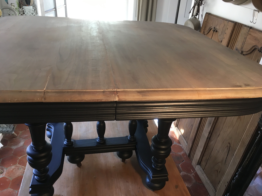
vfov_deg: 48.2
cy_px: 98
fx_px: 219
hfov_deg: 61.7
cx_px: 131
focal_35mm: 29
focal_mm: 4.15
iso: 80
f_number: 2.2
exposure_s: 1/33
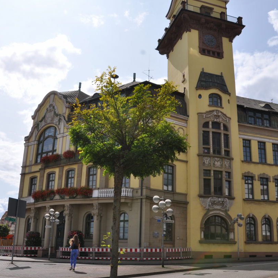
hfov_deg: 46.0
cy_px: 147
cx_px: 143
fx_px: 327
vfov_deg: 46.0
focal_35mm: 36
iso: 200
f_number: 11
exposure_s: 1/500
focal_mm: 18
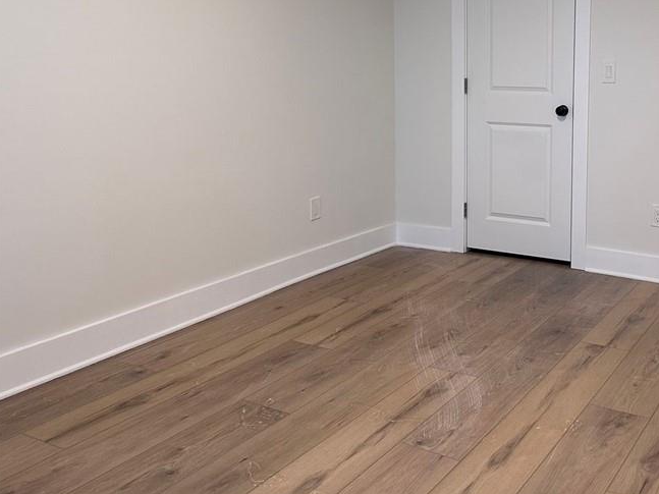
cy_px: 128
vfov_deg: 36.9
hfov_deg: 46.7
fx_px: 723
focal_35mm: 38
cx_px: 515
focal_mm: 6.86
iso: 200
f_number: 1.78
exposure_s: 1/120
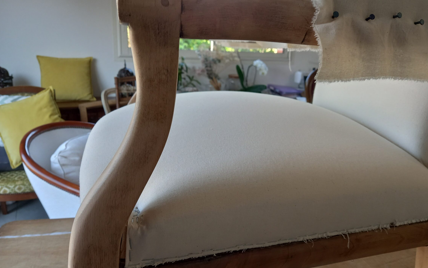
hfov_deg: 62.7
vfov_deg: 41.8
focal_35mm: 30
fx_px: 350
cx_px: 238
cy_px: 137
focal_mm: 4.6
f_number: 2
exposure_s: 1/50
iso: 64
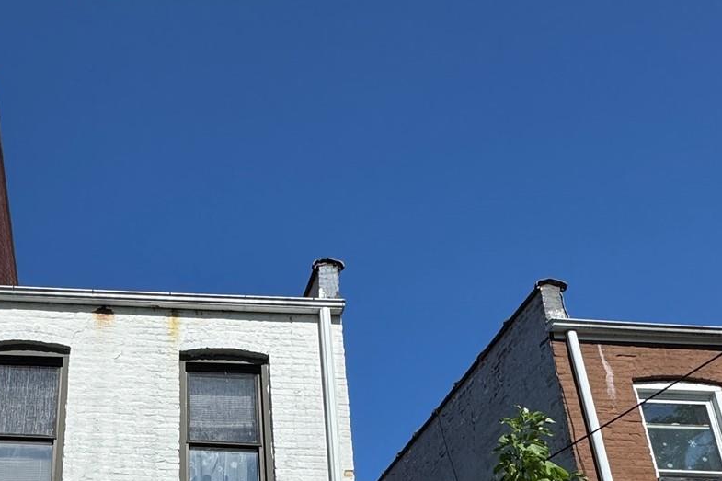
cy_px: 565
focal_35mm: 38
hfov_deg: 46.5
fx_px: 762
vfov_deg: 30.3
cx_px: 92
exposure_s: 1/3906
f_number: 2.2
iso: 32
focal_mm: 2.22
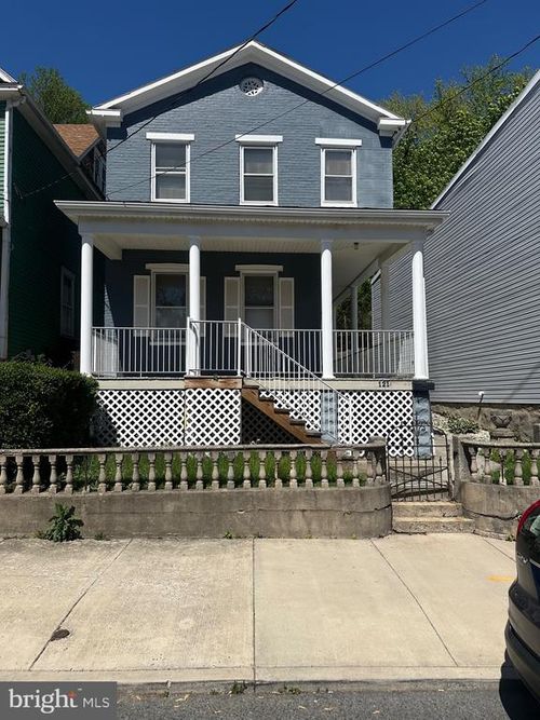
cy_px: 360
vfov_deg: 71.6
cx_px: 270
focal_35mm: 24
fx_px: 499
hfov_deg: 56.8
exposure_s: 1/8197
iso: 80
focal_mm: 6.86
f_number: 1.78
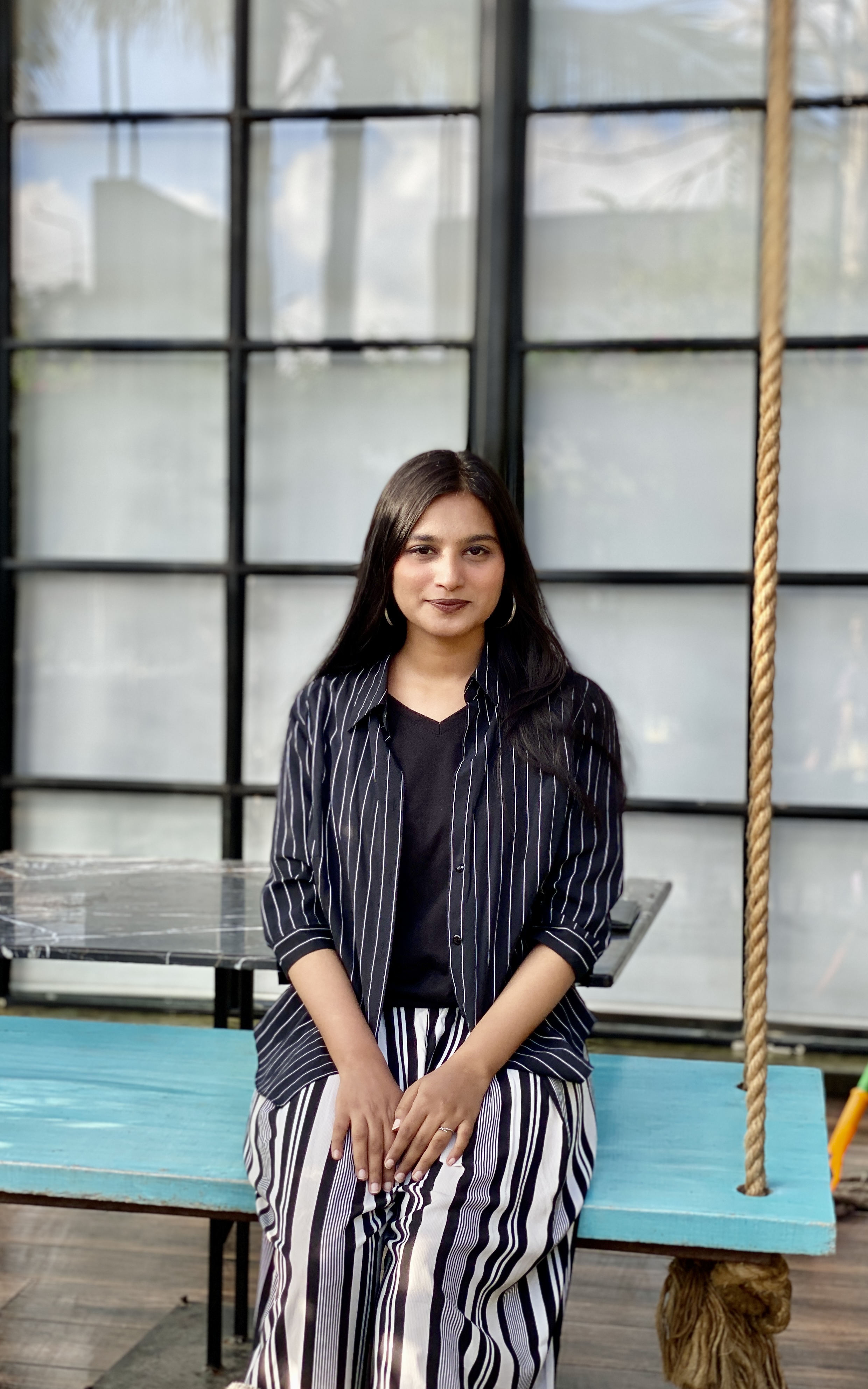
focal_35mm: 56
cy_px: 700
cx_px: 426
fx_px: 2120
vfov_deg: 36.3
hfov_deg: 23.1
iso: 25
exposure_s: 1/122
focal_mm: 6
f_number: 2
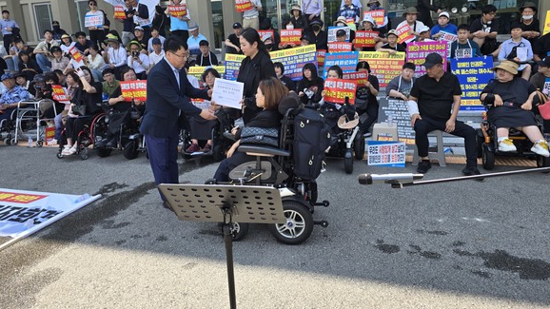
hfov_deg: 71.9
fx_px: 379
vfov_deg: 44.0
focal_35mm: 26
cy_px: 117
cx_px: 280
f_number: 1.7
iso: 12
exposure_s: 1/228
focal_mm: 6.3
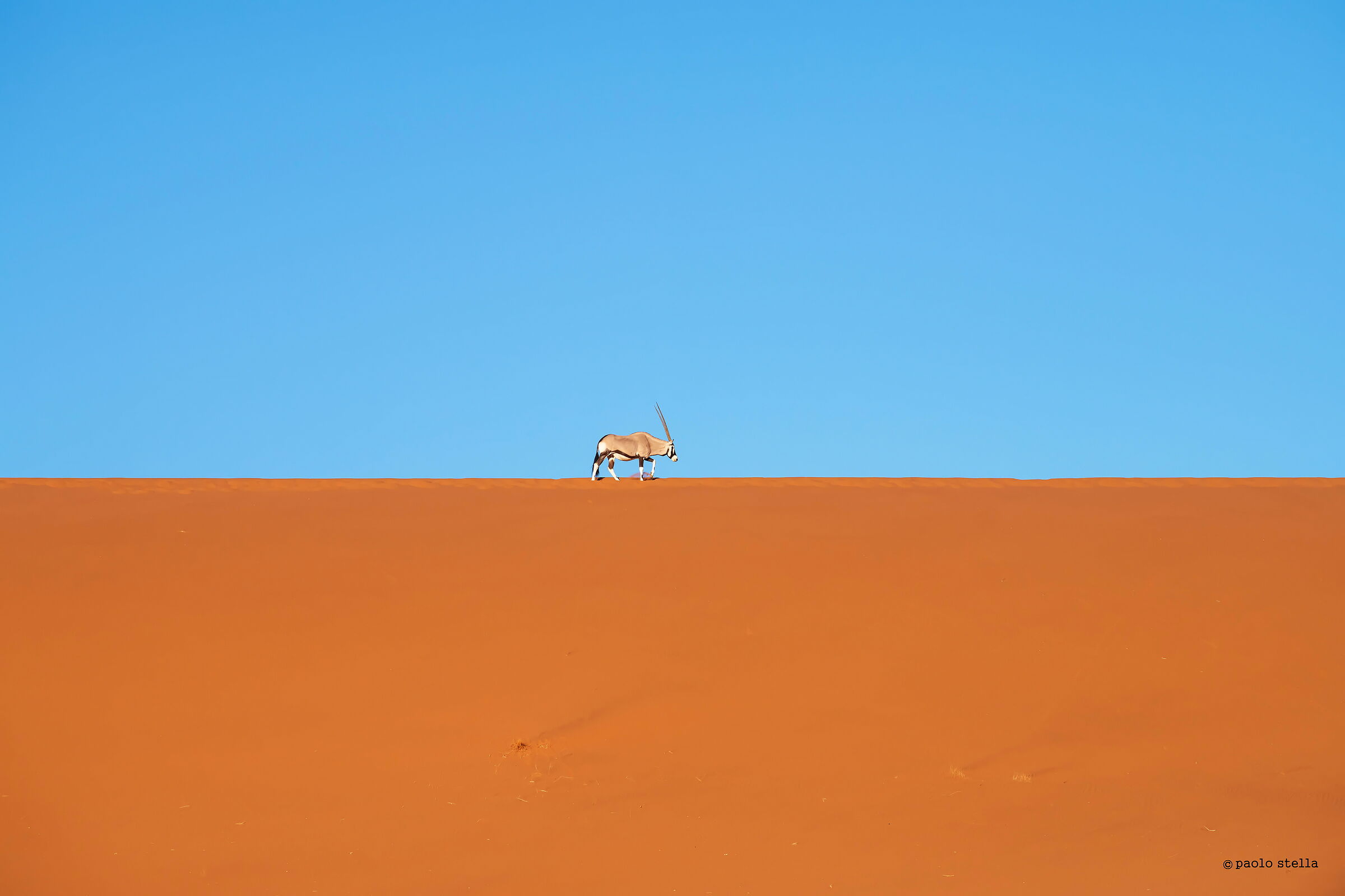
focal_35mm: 200
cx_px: 672
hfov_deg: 10.3
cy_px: 448
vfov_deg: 6.9
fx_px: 7472
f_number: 5.6
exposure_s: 1/3200
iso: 400
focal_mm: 200
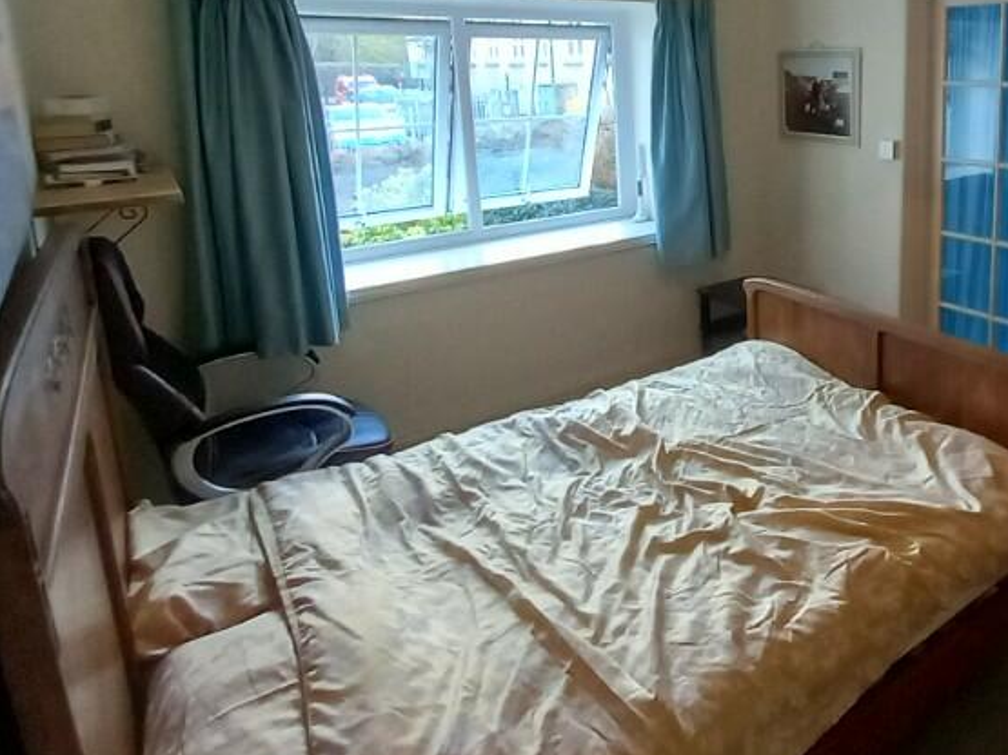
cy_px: 192
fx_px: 699
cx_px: 810
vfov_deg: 54.3
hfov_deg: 65.0
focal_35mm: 24
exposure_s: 1/25
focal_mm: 1.13
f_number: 2.2
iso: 250
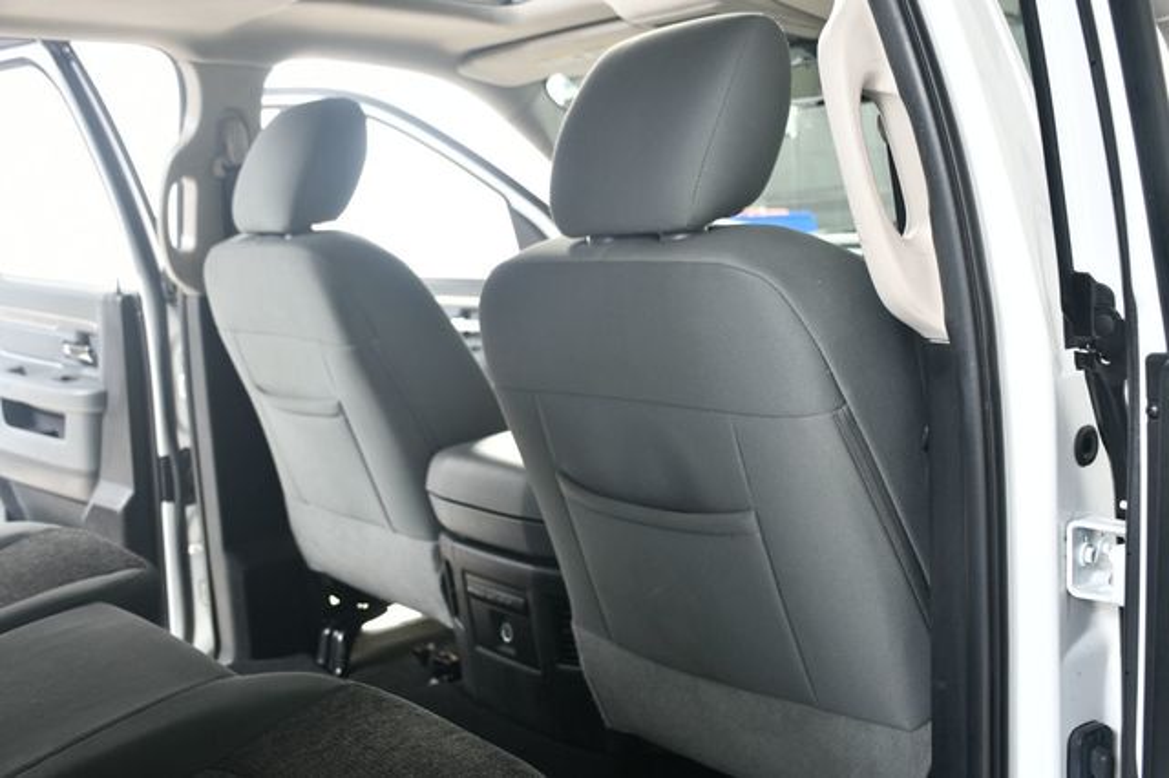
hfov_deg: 53.2
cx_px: 584
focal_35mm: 36
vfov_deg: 36.8
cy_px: 389
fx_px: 1168
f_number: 3.8
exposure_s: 1/160
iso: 100
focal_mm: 24
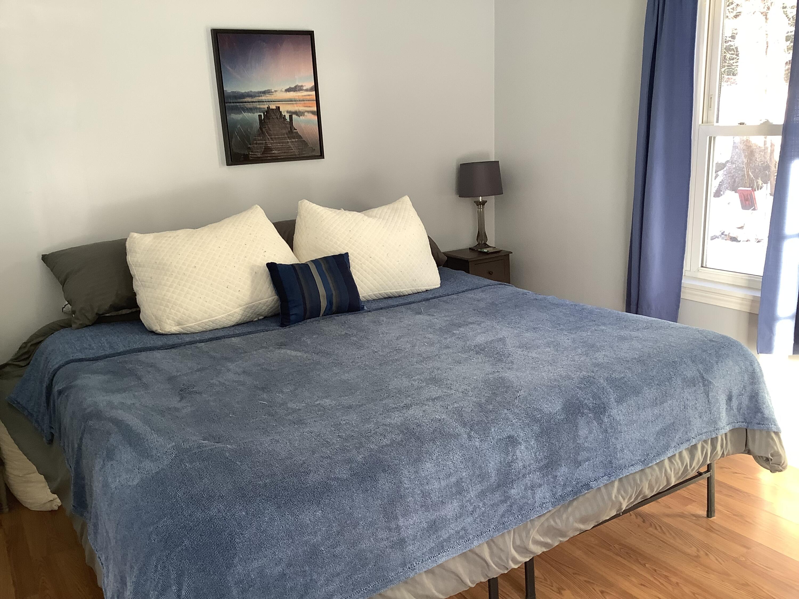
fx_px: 716
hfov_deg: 58.4
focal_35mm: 31
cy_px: 300
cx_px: 400
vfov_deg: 45.4
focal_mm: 3.3
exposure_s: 1/50
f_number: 2.4
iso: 64
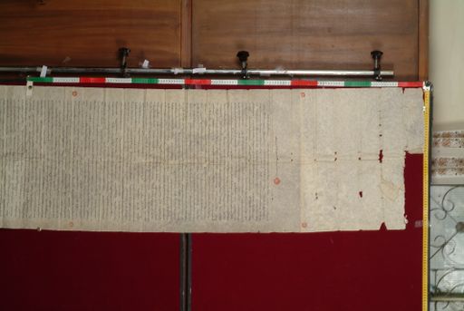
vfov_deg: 15.5
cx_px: 232
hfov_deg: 23.0
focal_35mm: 88
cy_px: 156
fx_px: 1142
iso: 160
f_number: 13
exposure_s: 1/20
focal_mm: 59
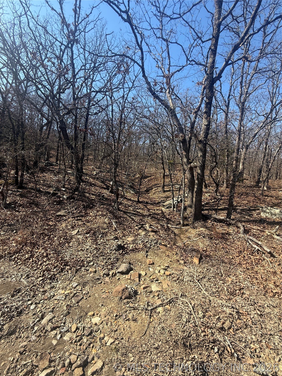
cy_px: 188
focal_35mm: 14
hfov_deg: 85.7
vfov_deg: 102.1
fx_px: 152
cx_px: 141
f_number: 2.2
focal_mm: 2.22
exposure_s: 1/672
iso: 50
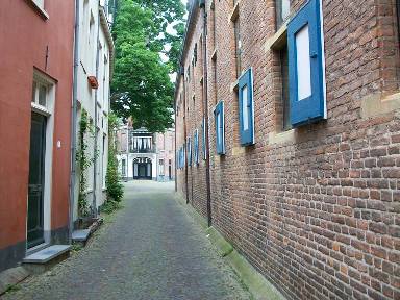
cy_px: 150
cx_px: 200
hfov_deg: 54.0
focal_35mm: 34
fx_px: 393
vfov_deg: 41.8
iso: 80
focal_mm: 5.7
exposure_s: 1/115
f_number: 2.8
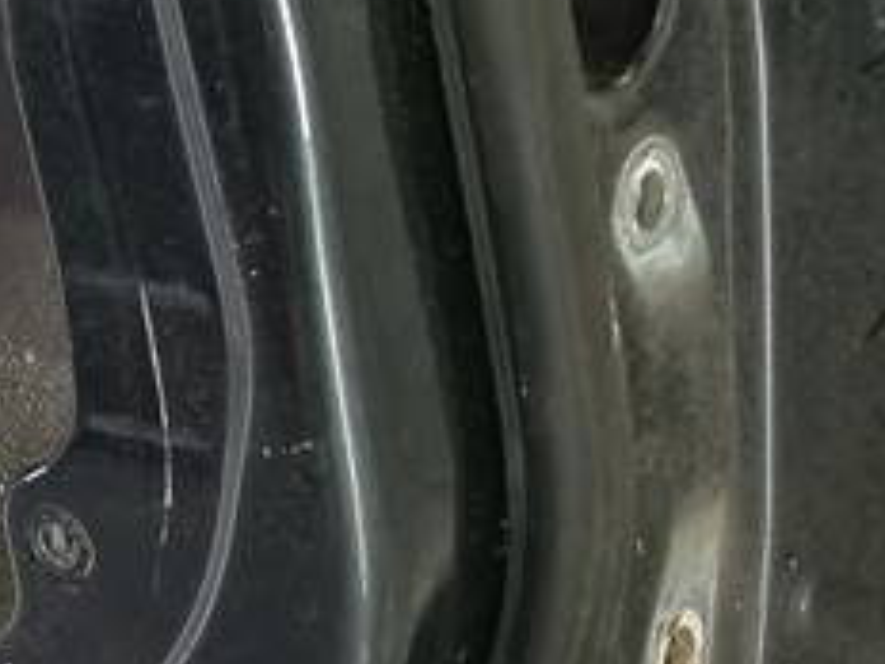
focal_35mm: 119
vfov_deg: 12.4
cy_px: 122
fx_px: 3042
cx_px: -263
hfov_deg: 15.7
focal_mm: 4.11
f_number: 1.6
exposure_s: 1/50
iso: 218
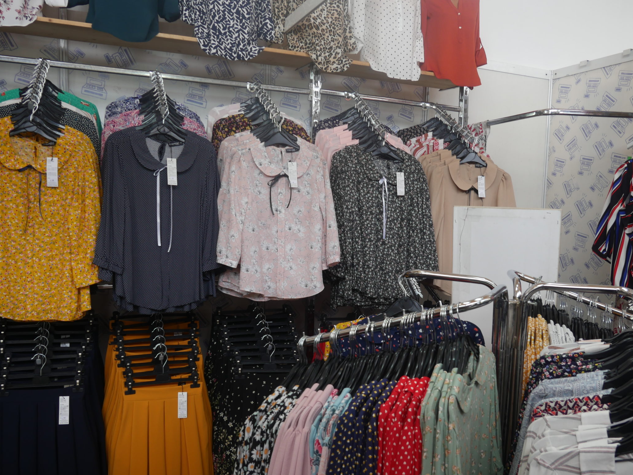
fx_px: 549
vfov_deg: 46.8
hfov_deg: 59.8
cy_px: 262
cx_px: 350
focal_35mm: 30
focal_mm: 12
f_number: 4.5
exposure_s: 1/160
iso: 200
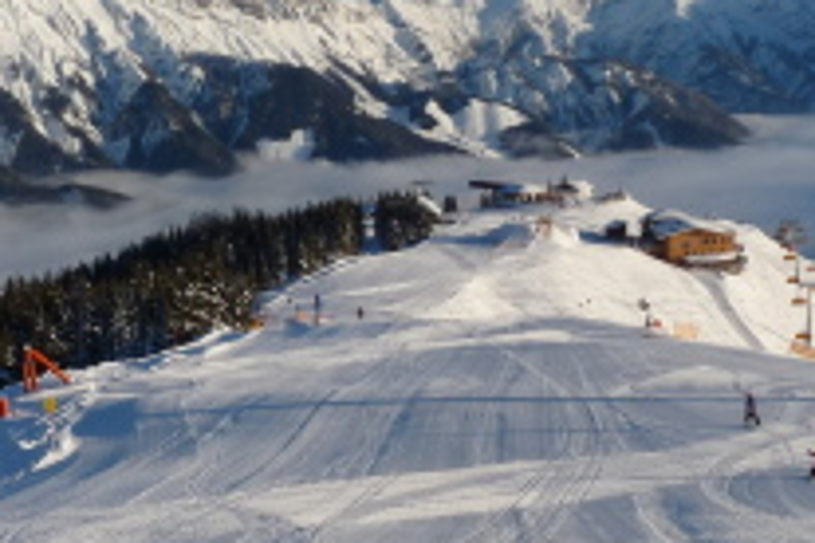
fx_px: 1471
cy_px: 437
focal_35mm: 65
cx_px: 402
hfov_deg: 31.0
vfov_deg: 20.7
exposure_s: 1/1000
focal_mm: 4.8
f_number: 4.5
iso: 100
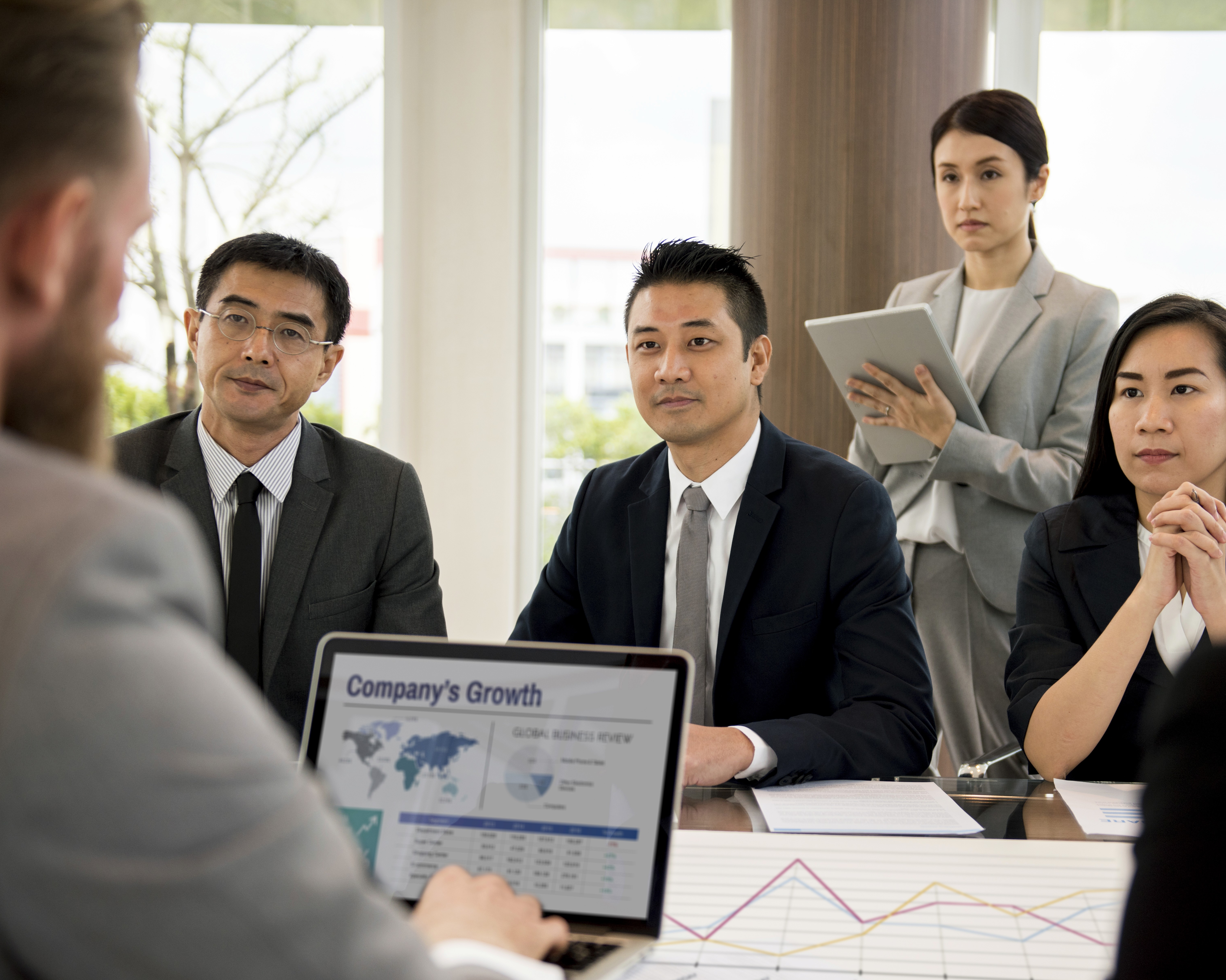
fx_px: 1996
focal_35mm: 55
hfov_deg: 34.1
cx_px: 688
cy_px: 498
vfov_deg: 27.6
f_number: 2.8
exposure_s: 1/125
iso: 160
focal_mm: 48
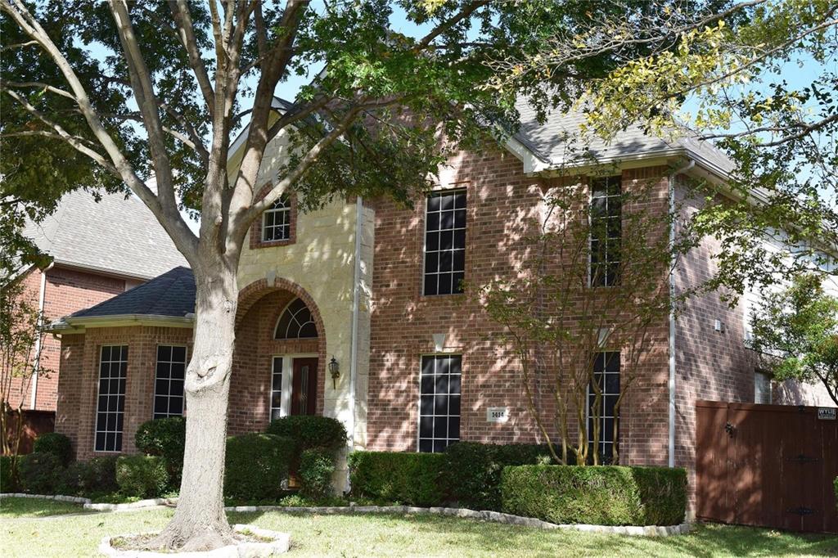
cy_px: 279
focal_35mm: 52
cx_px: 419
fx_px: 1222
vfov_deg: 25.7
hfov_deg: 37.9
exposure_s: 1/320
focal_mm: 35
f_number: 10
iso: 400
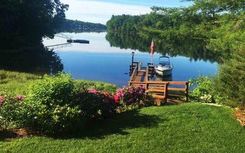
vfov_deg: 34.2
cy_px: 51
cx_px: 145
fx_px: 247
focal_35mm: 37
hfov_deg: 52.4
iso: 25
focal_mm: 4.15
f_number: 2.2
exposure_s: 1/1202
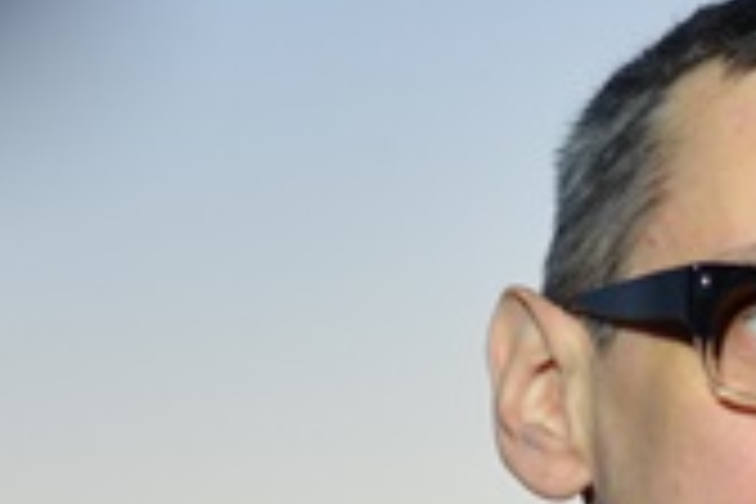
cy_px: 623
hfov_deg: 7.6
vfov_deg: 5.1
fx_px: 5628
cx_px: 788
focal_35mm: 268
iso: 1250
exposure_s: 1/500
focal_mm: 50
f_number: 2
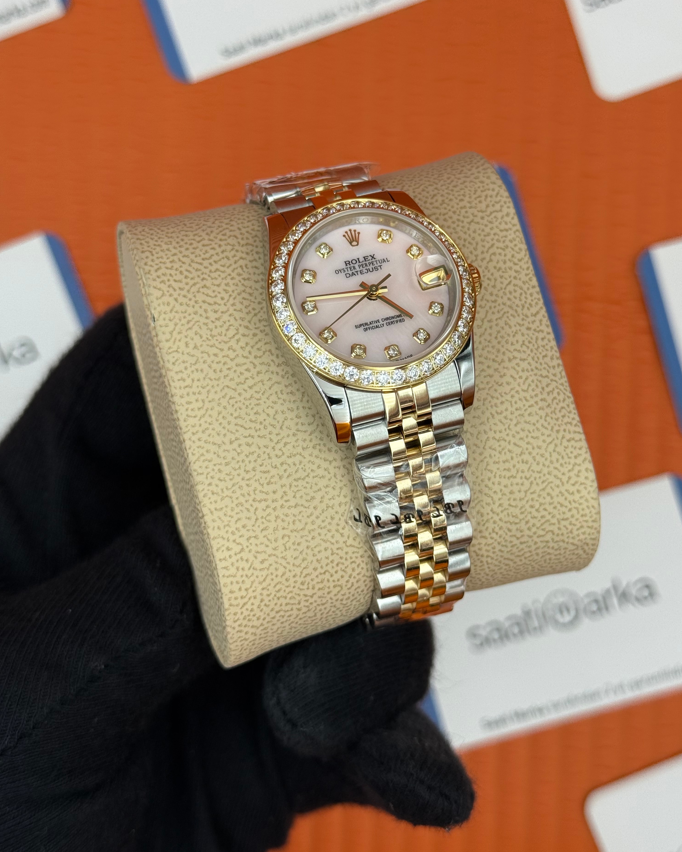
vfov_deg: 36.6
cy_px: 394
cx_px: 348
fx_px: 1287
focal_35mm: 51
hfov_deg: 29.7
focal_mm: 6.76
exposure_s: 1/875
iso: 64
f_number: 1.78
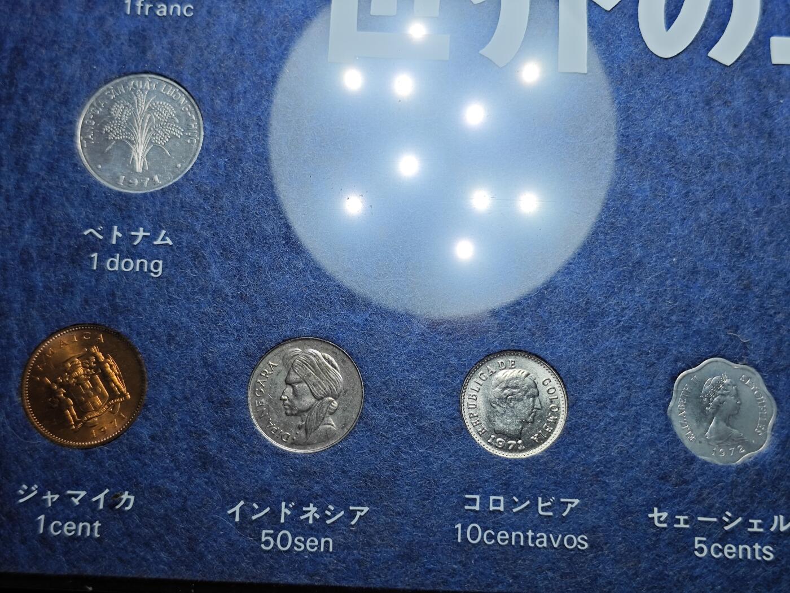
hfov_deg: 38.9
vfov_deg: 29.7
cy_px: 296
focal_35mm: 49
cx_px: 395
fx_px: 1118
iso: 50
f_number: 1.6
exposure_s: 1/153
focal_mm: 5.84
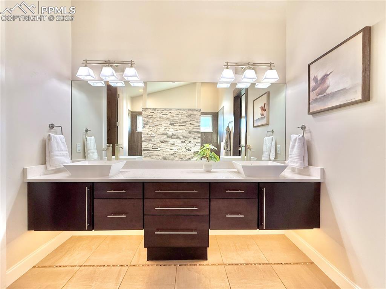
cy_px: 144
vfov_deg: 85.6
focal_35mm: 14
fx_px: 156
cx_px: 193
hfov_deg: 102.1
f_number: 2.2
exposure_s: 1/120
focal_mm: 2.22
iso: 125
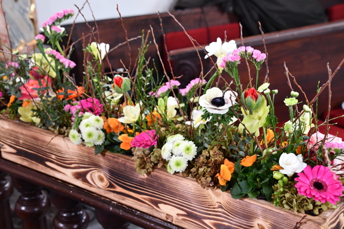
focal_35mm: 52
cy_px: 114
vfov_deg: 26.0
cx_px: 172
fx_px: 497
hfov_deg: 38.2
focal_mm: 35
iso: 1400
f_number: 4.2
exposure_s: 1/125
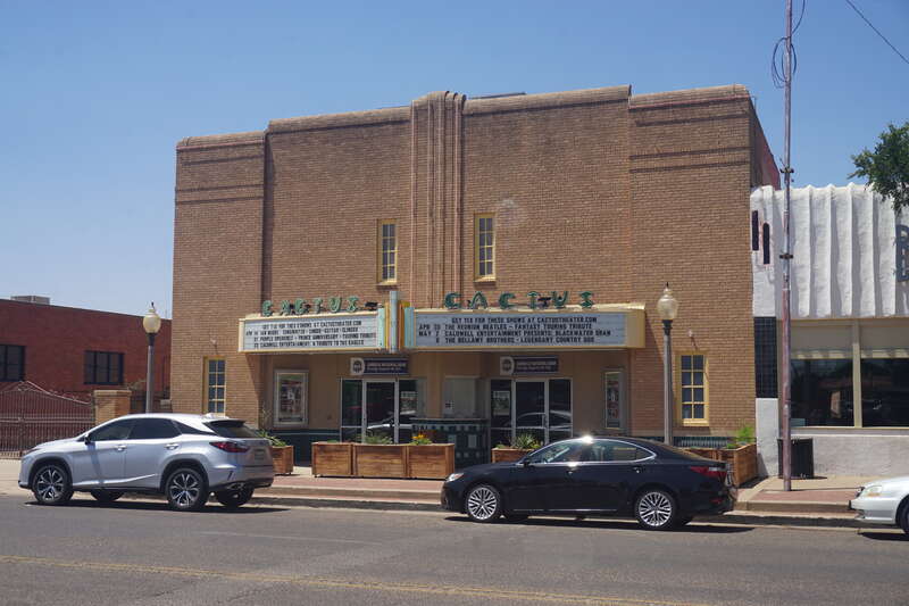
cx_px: 454
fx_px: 1060
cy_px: 303
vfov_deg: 31.9
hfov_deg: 46.4
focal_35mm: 42
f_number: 11
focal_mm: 28
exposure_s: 1/160
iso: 100
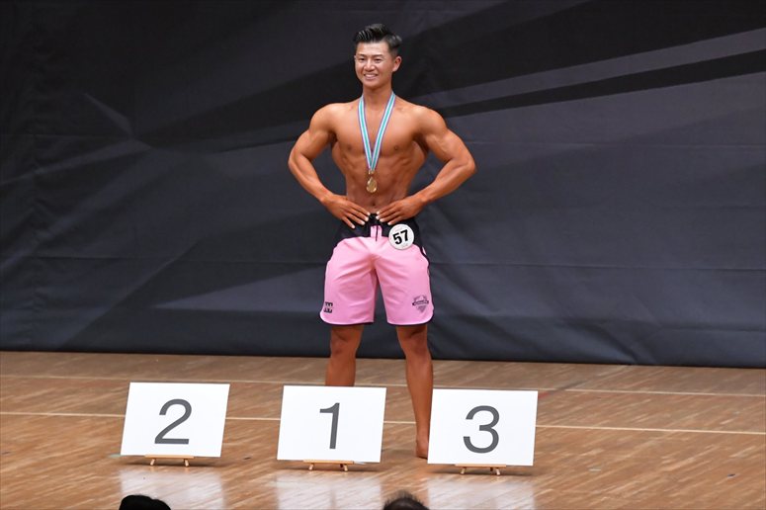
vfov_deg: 4.8
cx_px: 383
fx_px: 6061
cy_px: 255
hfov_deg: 7.2
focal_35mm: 285
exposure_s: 1/400
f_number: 5.6
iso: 6400
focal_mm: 190
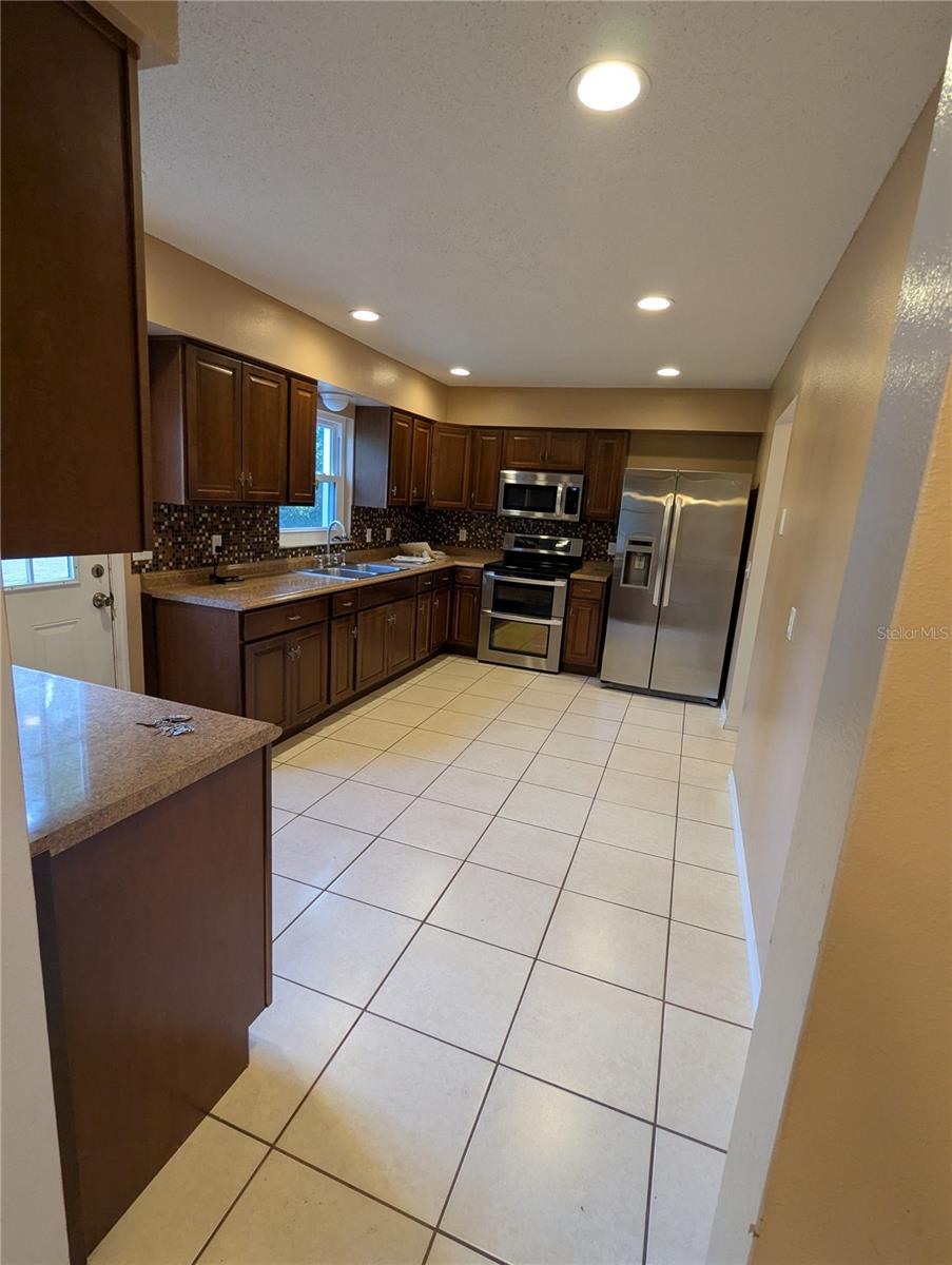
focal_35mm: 16
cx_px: 476
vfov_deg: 94.4
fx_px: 585
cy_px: 632
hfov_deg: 78.2
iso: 148
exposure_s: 1/40
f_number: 2.2
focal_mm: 2.35
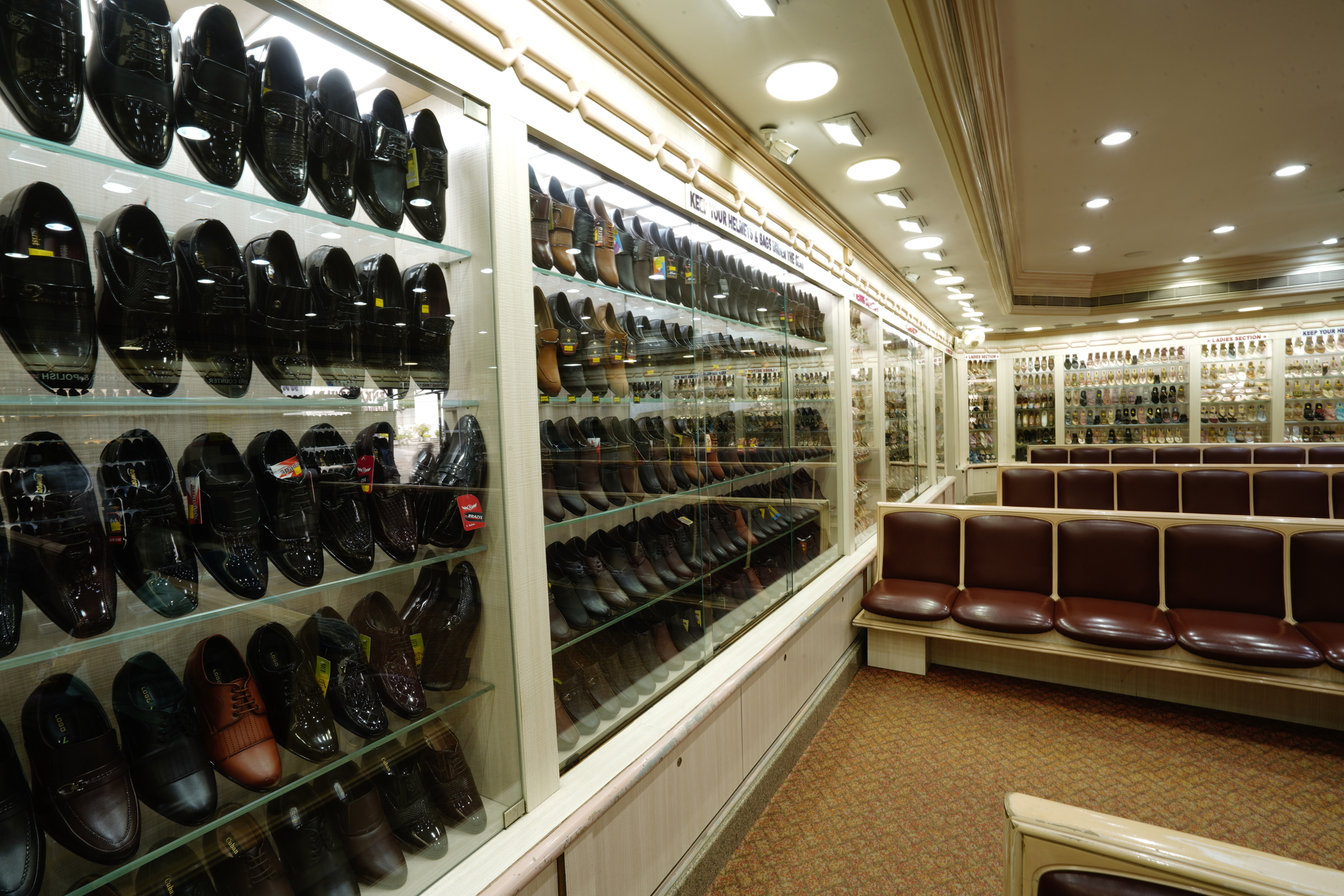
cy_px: 448
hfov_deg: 96.7
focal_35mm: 16
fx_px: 597
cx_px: 672
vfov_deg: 73.8
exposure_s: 1.3
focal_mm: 16
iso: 50
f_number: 22
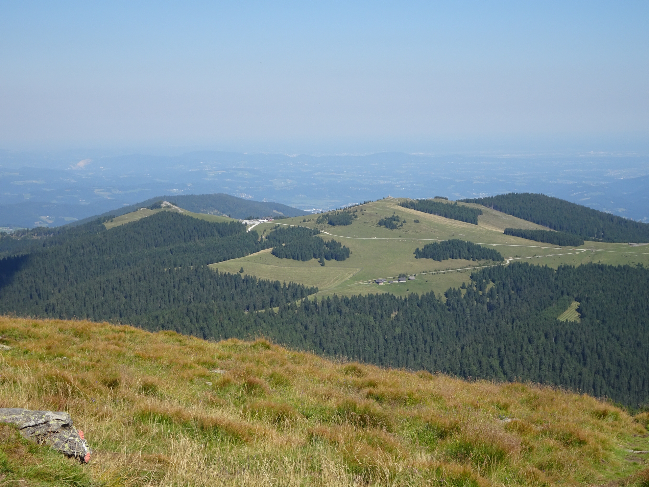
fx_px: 1162
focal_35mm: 62
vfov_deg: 23.7
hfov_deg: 31.2
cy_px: 244
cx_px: 324
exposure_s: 1/500
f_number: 4.5
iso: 80
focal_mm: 10.59
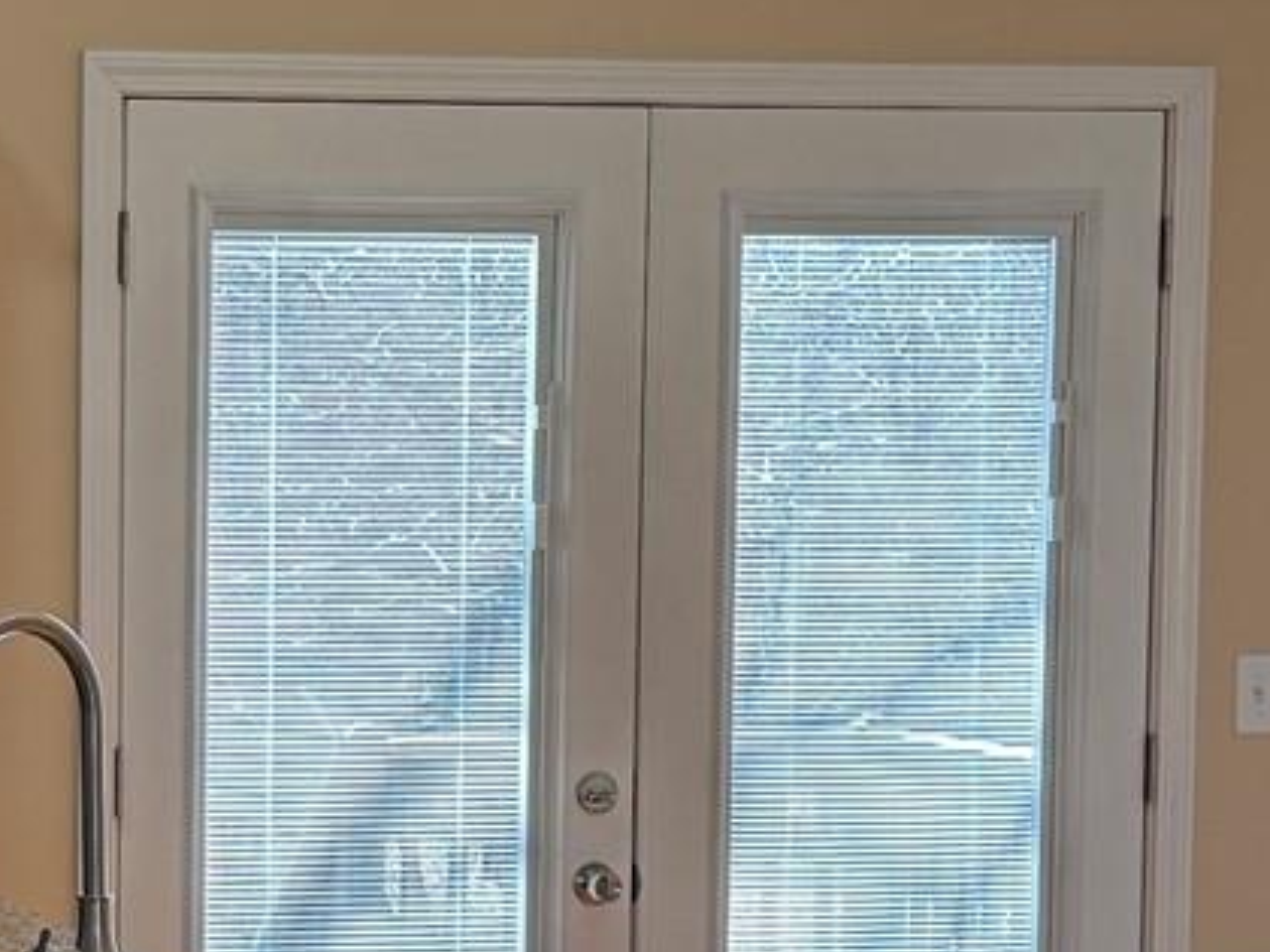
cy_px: 792
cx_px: -82
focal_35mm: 117
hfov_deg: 16.4
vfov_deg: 12.6
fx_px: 4293
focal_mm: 6.76
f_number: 1.78
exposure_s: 1/234
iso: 125
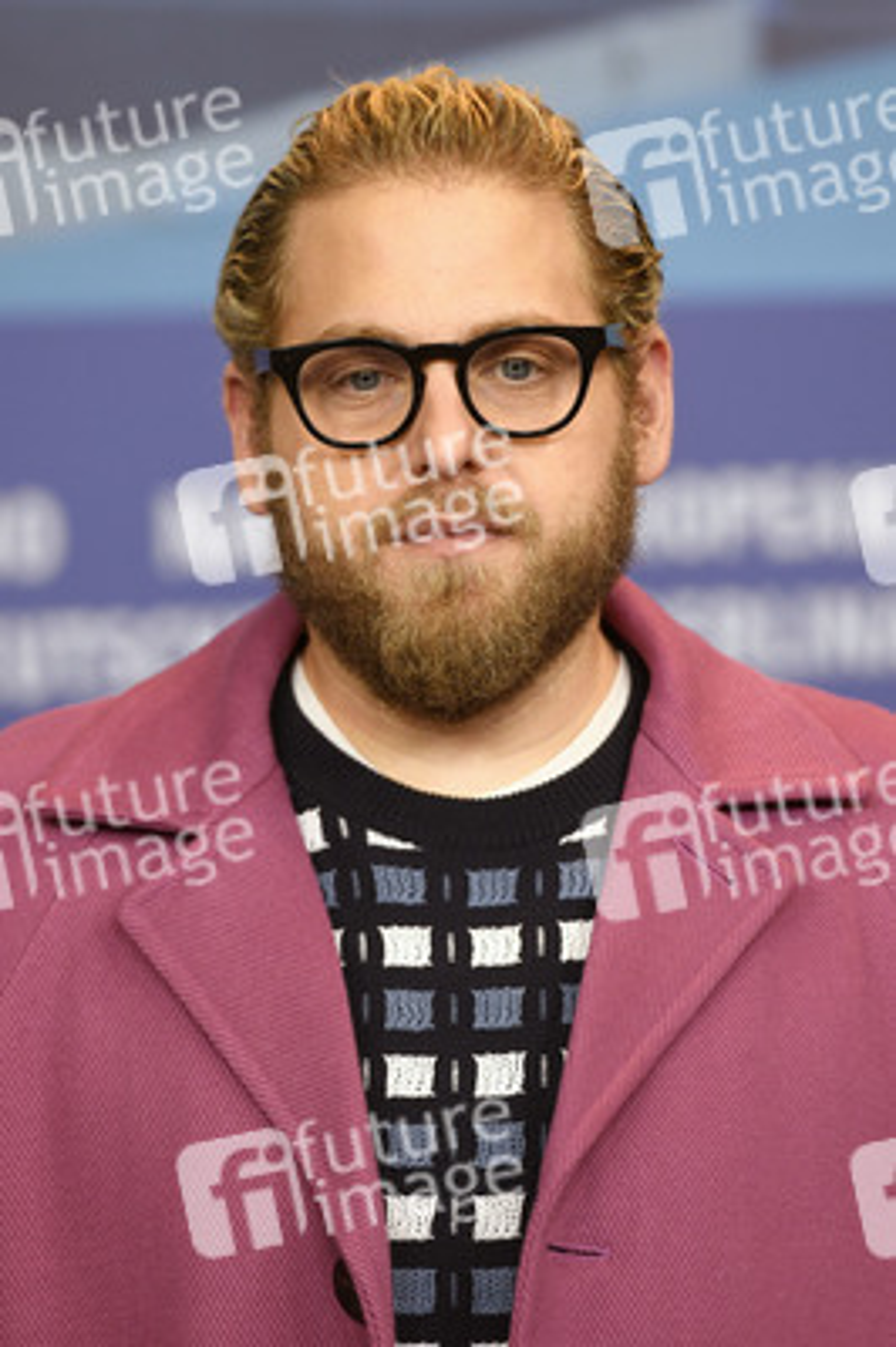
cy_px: 674
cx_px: 448
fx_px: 7479
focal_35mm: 200
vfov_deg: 10.3
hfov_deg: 6.9
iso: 1250
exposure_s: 1/320
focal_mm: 200
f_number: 3.5
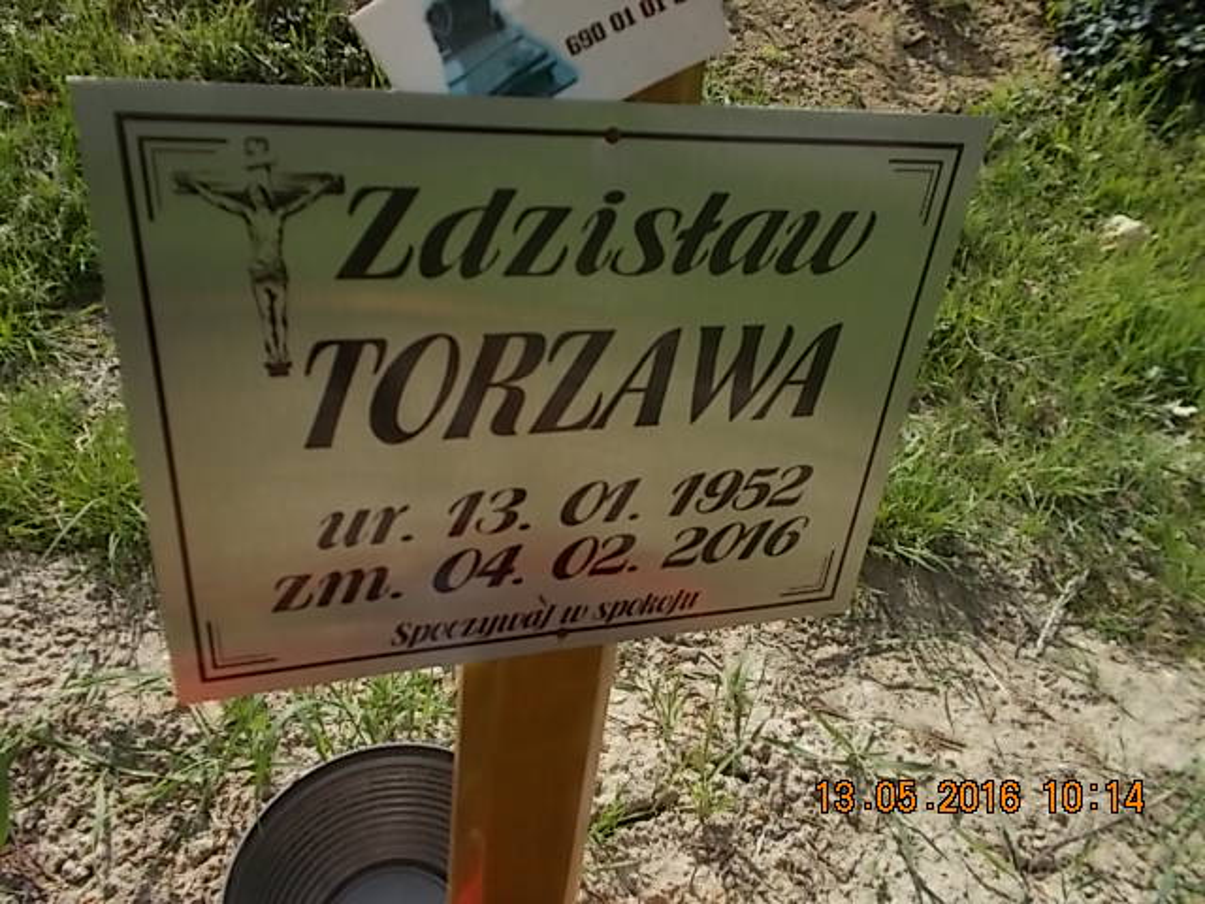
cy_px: 452
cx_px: 602
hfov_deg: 67.3
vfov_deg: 53.1
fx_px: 905
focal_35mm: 26
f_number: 3.2
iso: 80
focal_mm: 4.6
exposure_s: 1/800
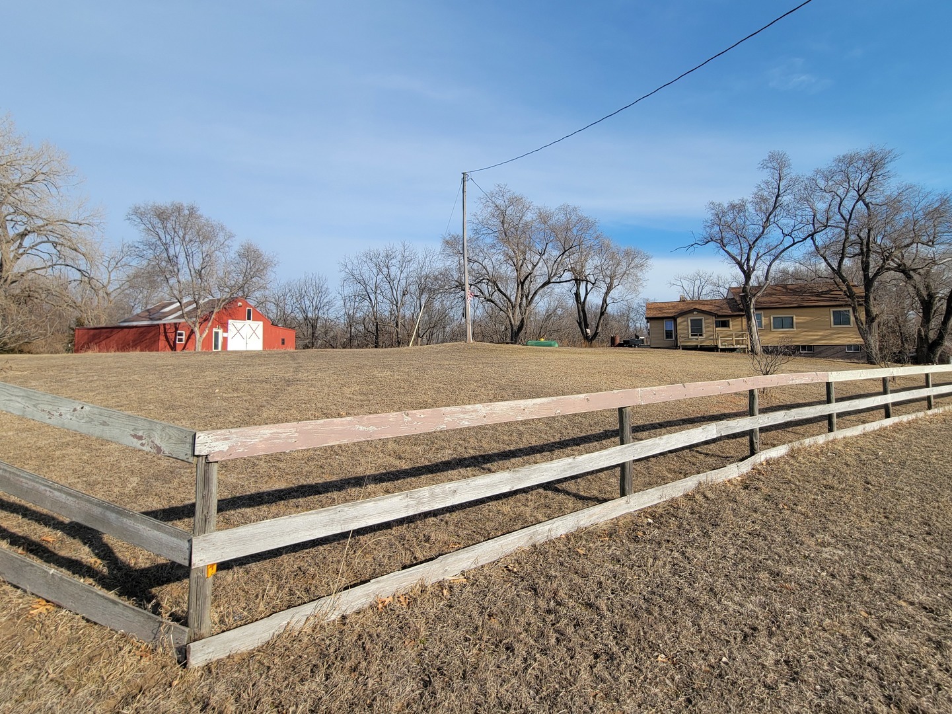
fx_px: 357
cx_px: 476
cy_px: 357
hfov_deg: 106.2
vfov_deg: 89.9
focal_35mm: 13
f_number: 2.2
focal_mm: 2.2
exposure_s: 1/1559
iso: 50
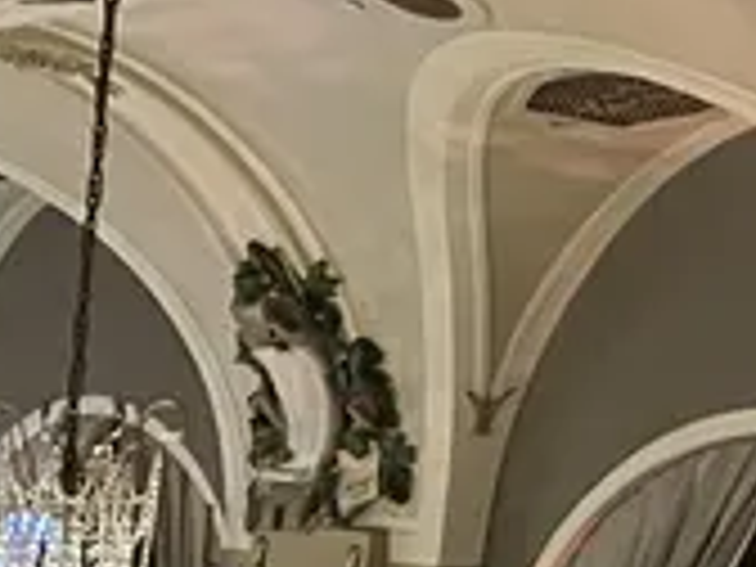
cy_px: 1150
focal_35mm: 170
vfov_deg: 8.3
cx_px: -1552
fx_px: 3713
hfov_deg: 9.2
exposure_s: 1/40
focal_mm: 5.1
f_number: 1.6
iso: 500
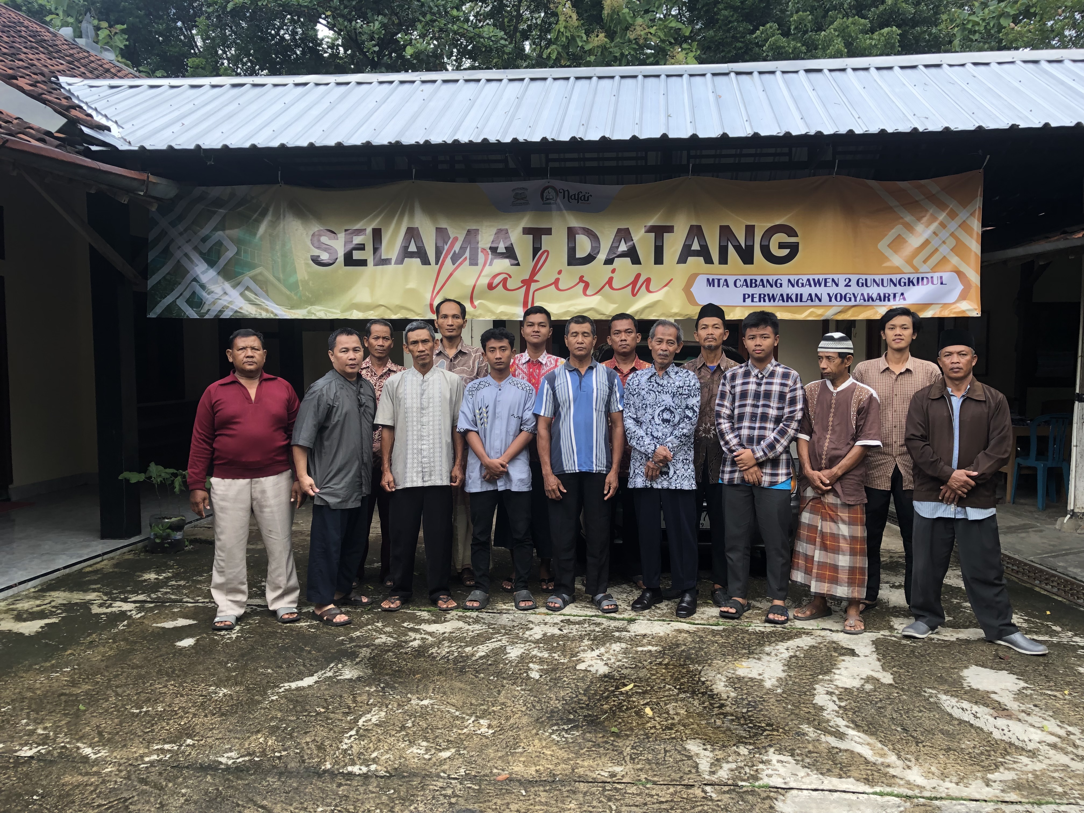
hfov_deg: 63.4
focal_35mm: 28
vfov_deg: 49.7
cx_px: 542
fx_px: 877
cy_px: 406
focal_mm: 3.99
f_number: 1.8
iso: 40
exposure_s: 1/120
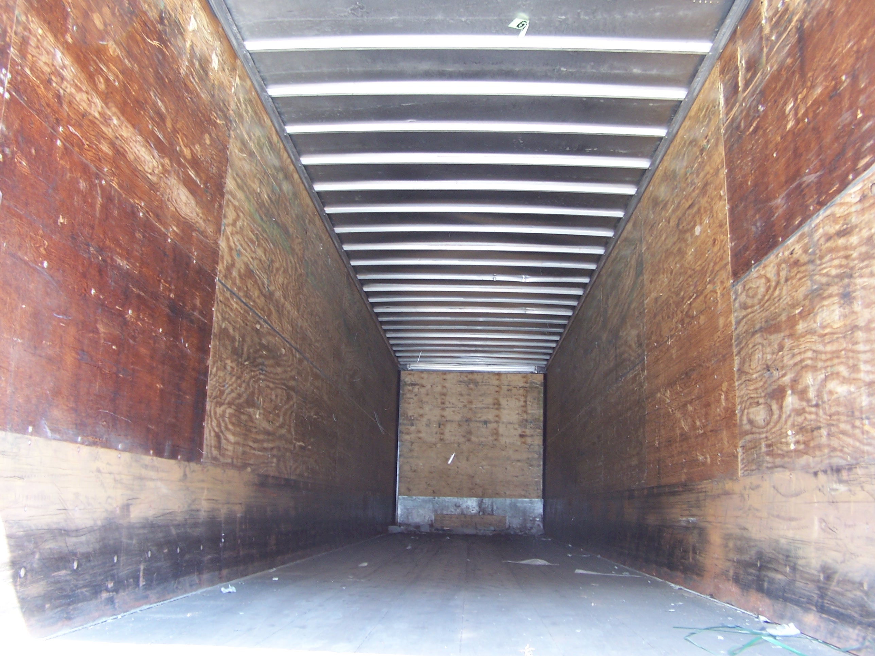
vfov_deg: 37.7
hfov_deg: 49.0
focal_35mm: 38
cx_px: 438
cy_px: 328
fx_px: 961
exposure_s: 1/10
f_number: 2.8
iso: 80
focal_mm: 6.3
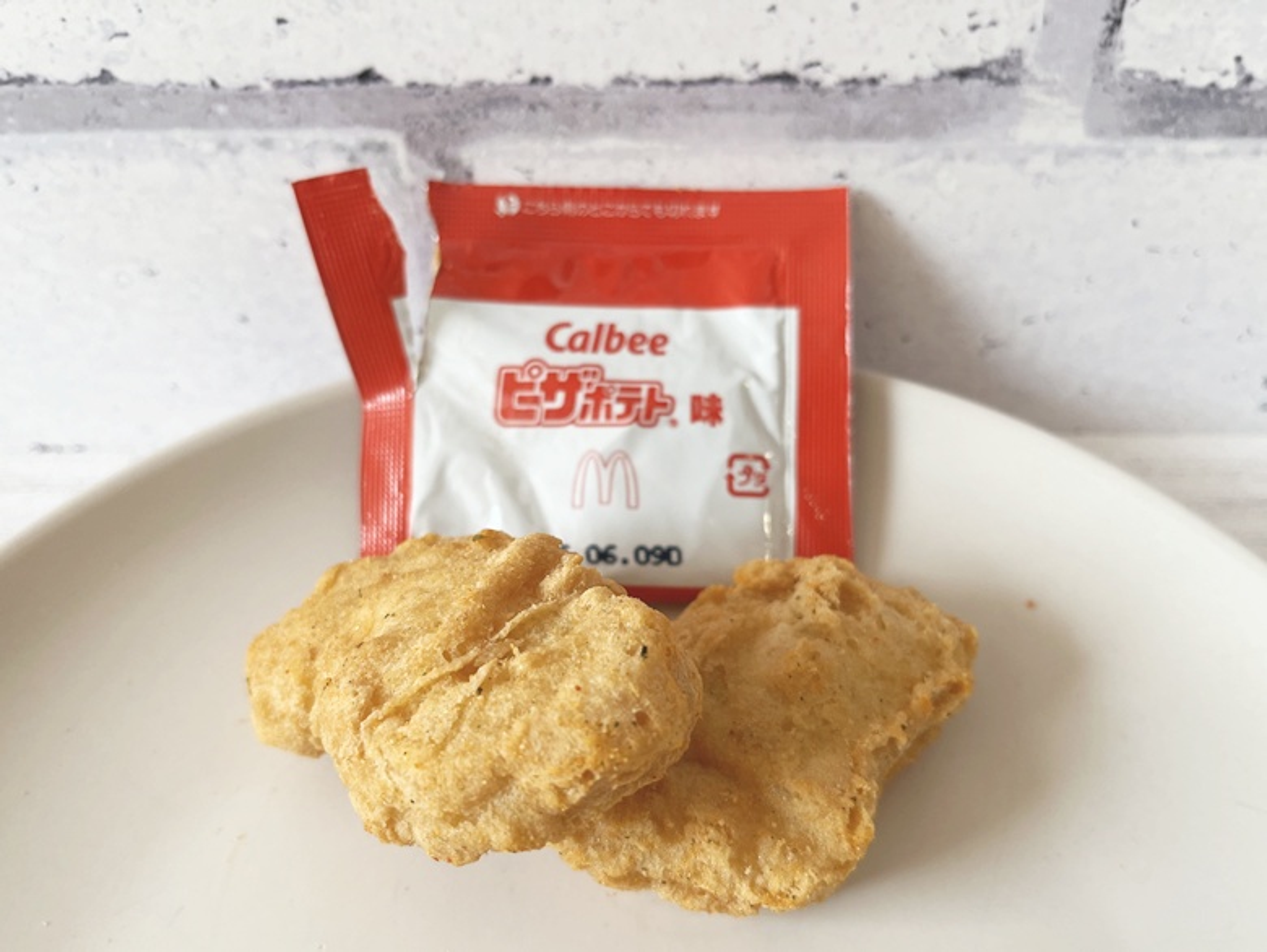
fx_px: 952
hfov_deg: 67.3
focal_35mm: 26
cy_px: 476
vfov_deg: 53.1
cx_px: 634
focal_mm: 5.1
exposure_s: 1/121
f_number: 1.6
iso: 100
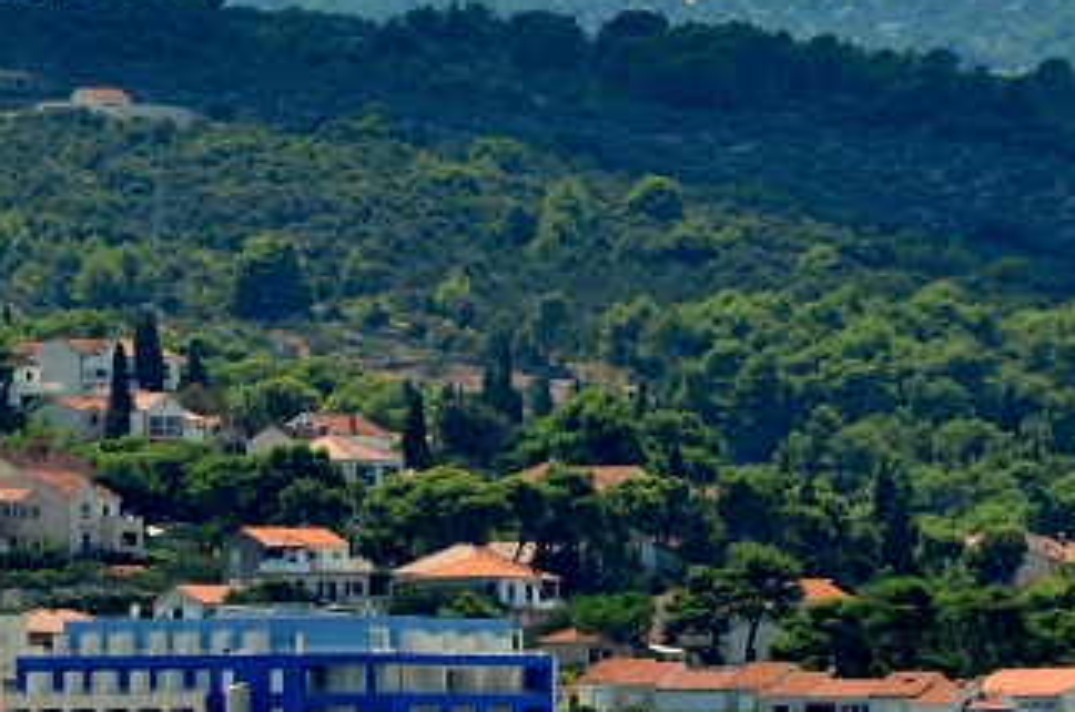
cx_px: 536
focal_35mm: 349
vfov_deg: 3.9
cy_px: 472
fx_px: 10387
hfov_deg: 5.9
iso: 900
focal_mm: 75
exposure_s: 1/8000
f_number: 4.5
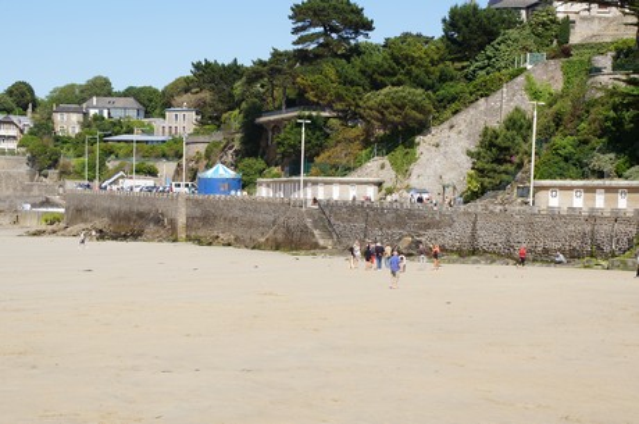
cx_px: 320
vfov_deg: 18.1
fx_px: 1329
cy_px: 212
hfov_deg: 27.0
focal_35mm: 75
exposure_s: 1/125
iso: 100
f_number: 11
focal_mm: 50
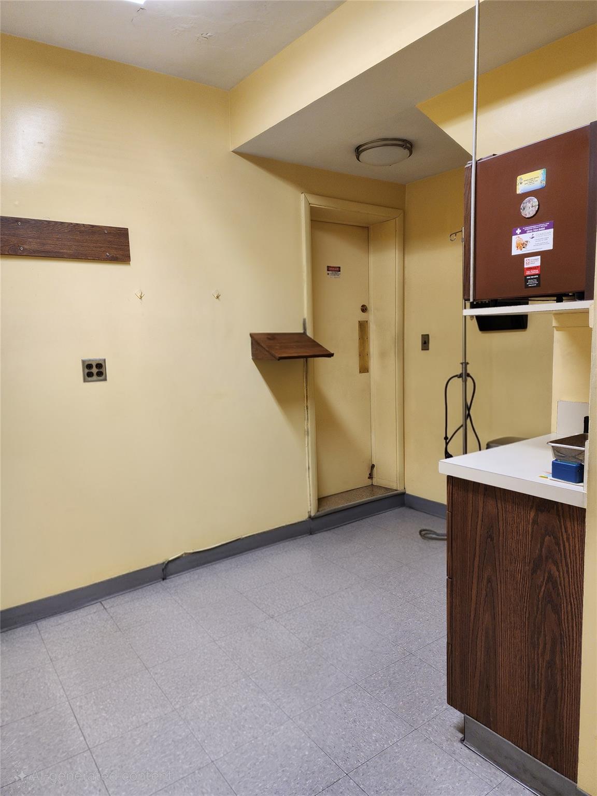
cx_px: 298
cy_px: 398
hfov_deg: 58.9
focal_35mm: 23
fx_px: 529
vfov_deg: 73.9
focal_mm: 6.4
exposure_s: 1/60.2
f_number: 1.8
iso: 200
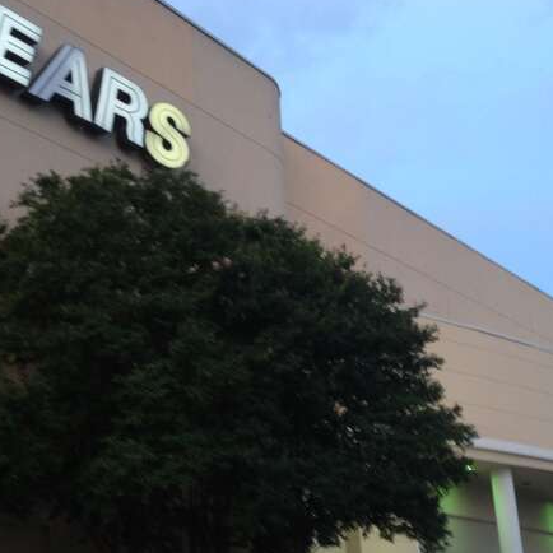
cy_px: 348
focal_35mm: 57
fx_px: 1030
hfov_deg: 30.0
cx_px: 254
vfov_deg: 29.9
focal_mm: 4.28
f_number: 2.4
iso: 64
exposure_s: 1/20
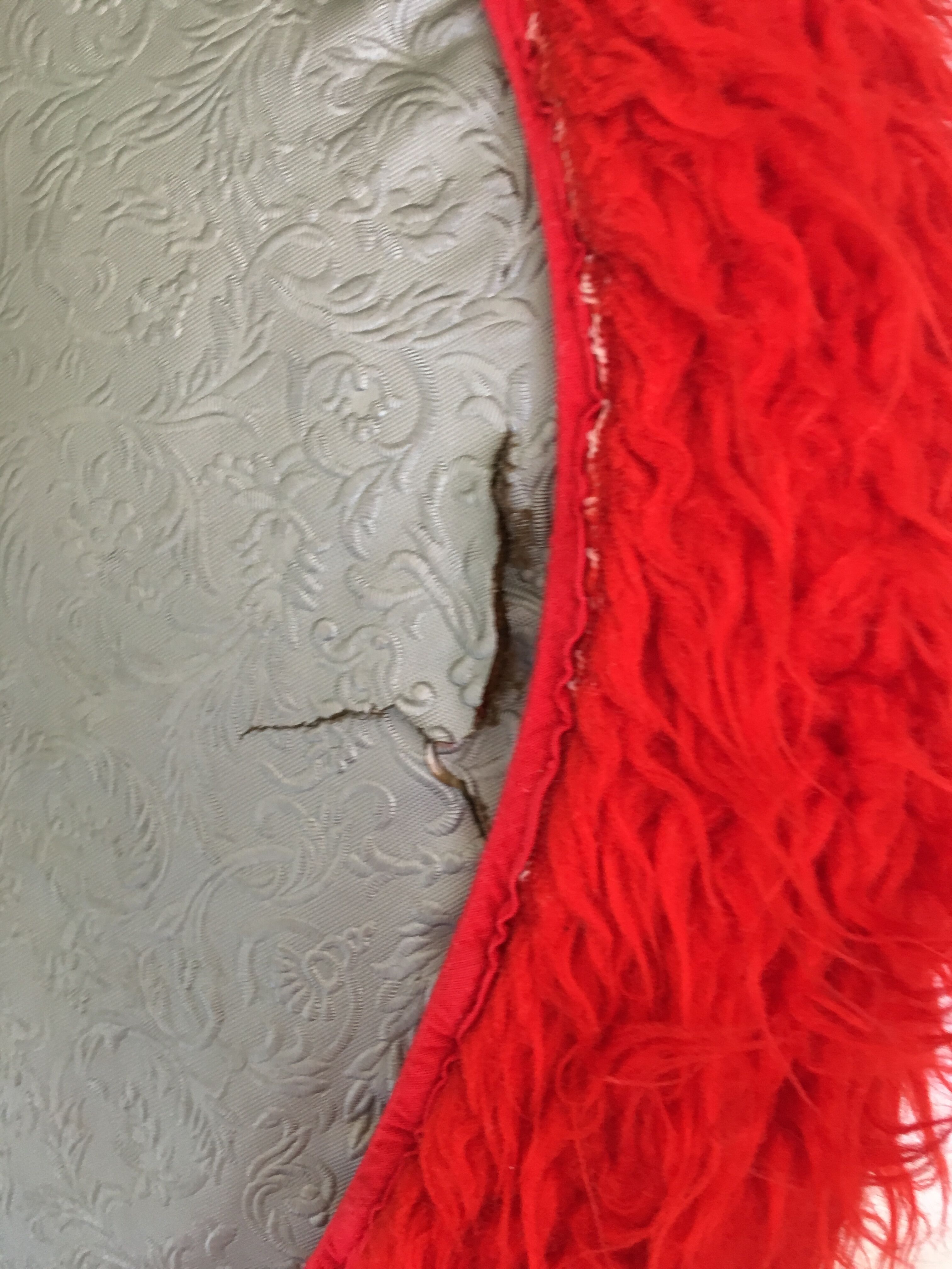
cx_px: 476
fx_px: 1063
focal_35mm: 29
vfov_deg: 61.7
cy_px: 634
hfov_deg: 48.2
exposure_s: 1/33
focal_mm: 4.15
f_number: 2.2
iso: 125
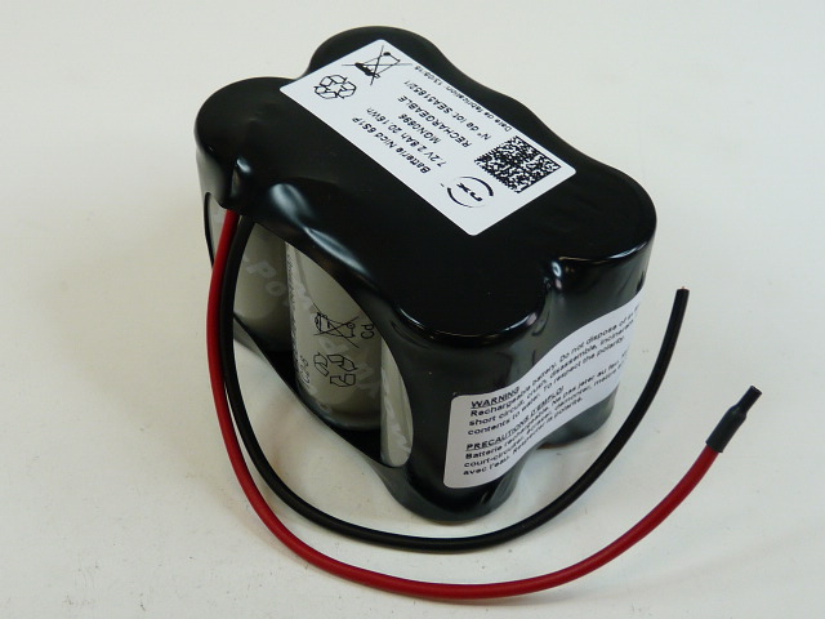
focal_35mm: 49
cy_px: 310
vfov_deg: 29.7
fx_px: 1168
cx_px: 412
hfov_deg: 38.9
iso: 100
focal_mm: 4.8
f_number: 2.8
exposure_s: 1/40
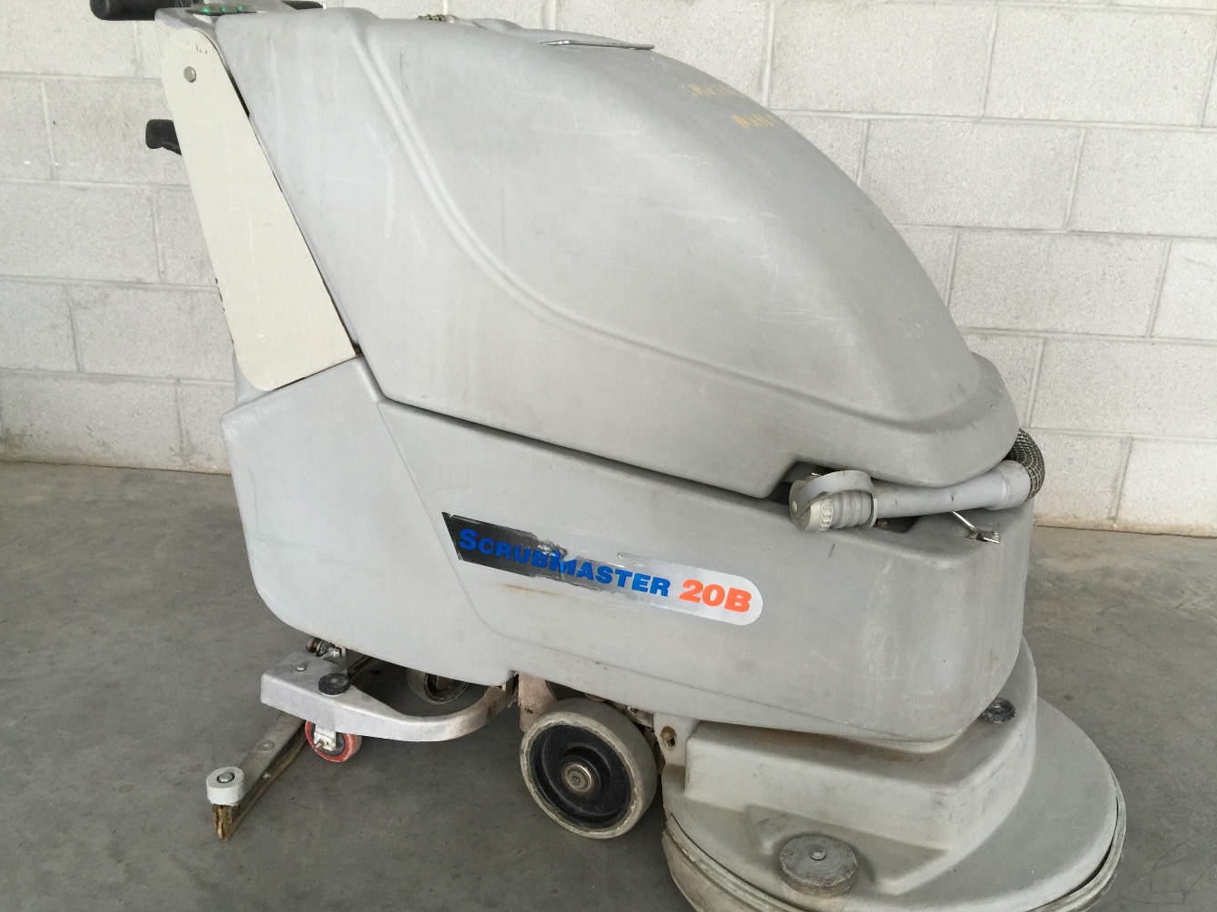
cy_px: 476
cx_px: 616
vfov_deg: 45.4
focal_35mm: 31
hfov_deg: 58.4
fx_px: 1090
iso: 50
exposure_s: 1/30
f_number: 2.2
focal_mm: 4.15
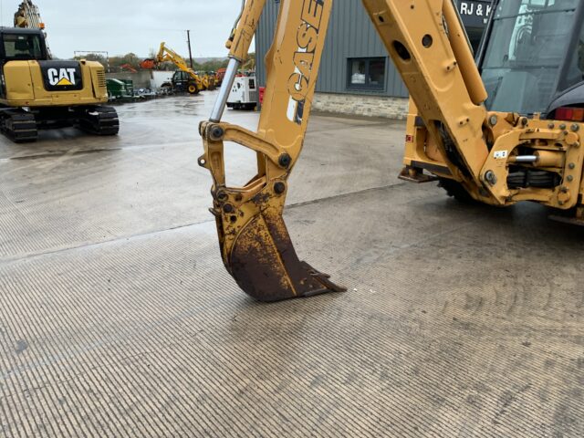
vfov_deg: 48.2
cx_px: 292
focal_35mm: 29
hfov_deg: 61.7
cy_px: 219
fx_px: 489
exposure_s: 1/122
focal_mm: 3
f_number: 1.8
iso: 25
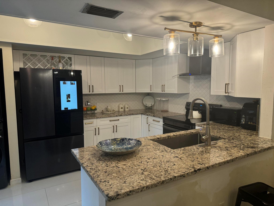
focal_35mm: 24
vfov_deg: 56.8
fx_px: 190
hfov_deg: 71.6
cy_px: 103
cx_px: 137
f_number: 1.78
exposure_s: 1/120
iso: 160
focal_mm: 6.76
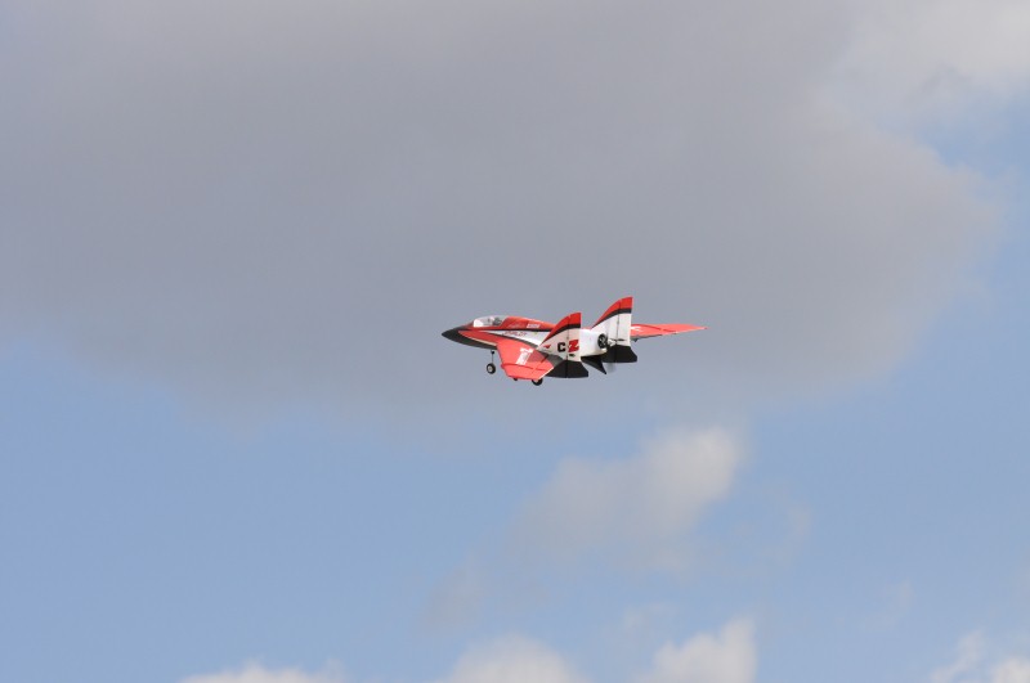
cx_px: 515
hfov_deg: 9.8
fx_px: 6000
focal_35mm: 210
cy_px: 342
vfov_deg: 6.5
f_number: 7.1
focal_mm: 140
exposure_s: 1/2000
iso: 400
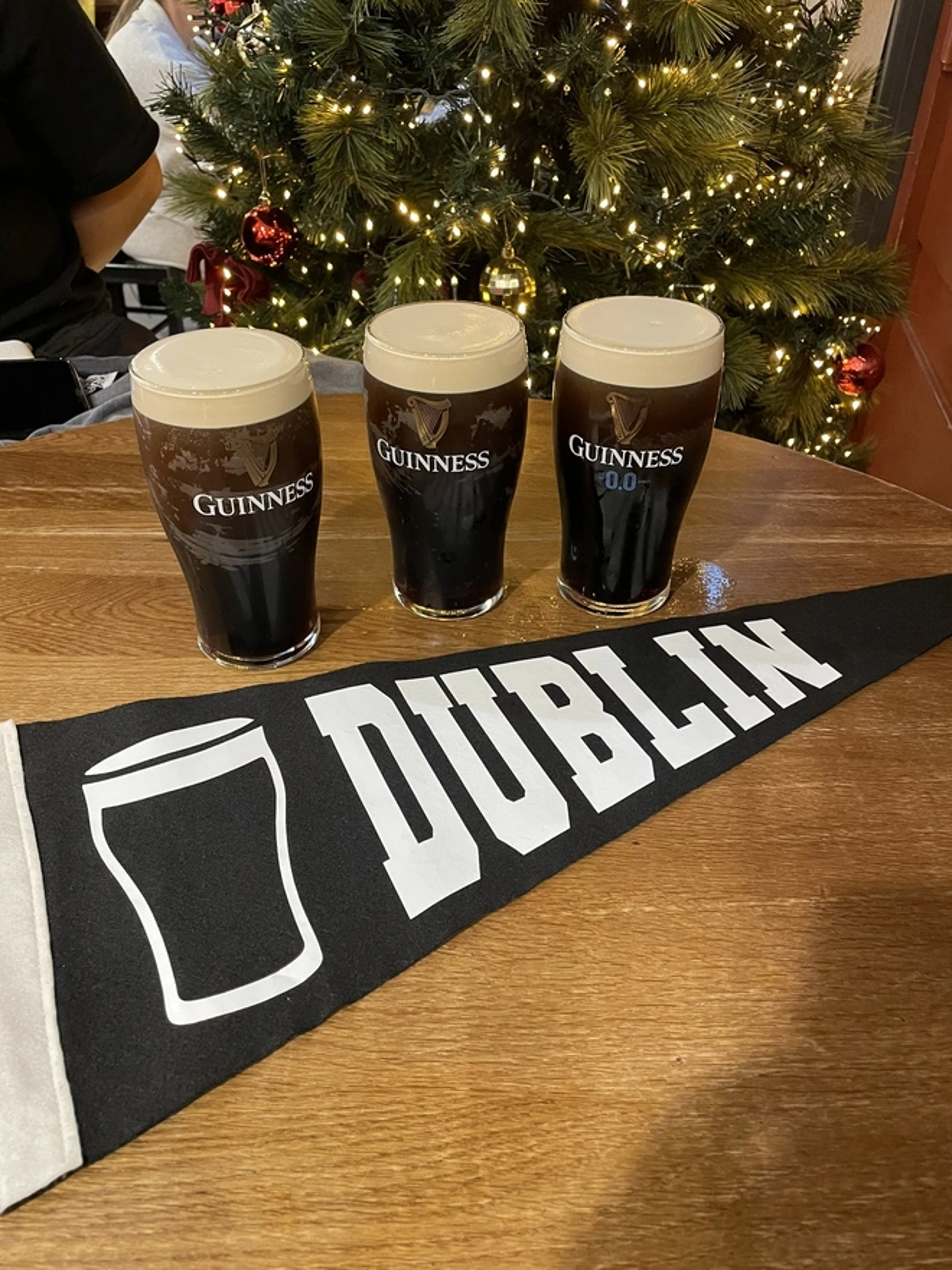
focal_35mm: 26
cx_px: 476
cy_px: 635
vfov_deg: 67.3
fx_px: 953
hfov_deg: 53.1
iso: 400
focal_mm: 4.2
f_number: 1.6
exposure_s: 1/57
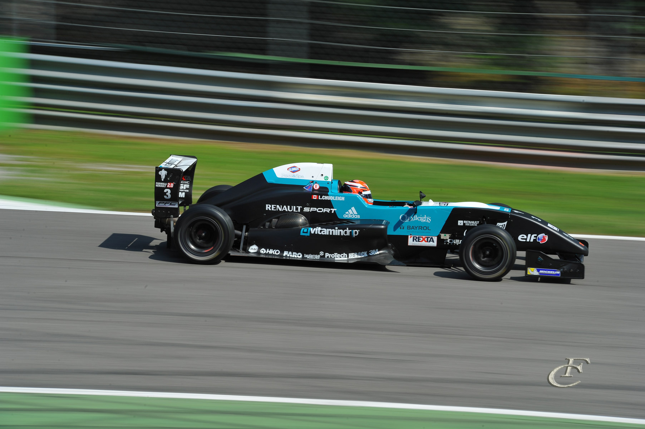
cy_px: 214
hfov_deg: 10.3
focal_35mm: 200
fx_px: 3581
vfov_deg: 6.9
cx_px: 322
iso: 200
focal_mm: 200
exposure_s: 1/100
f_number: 18
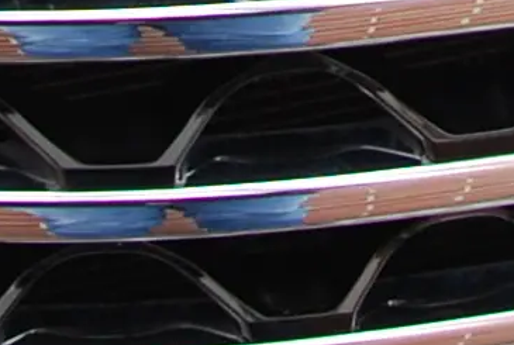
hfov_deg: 9.5
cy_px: -904
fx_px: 3062
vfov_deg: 5.7
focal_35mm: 214
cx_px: 522
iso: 200
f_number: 4
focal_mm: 18
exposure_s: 1/50
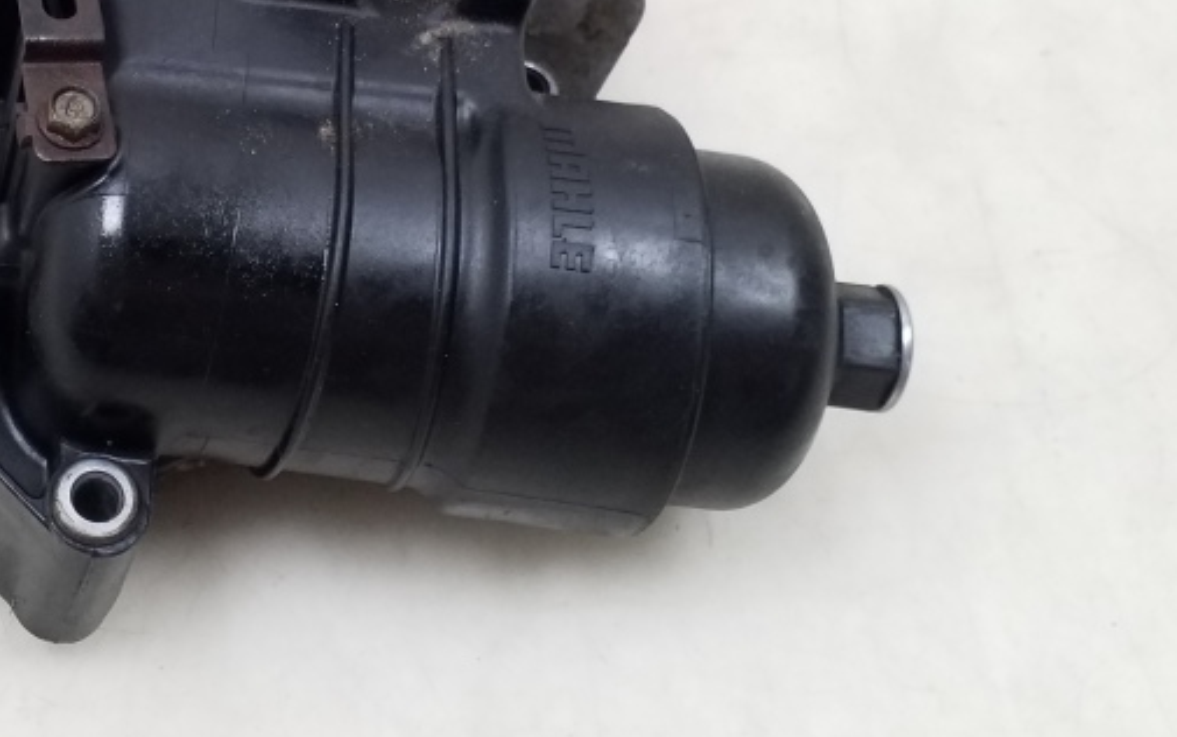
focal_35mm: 58
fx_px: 1861
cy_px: -21
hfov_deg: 33.9
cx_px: 219
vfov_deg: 21.5
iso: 160
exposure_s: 1/50
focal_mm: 3.6
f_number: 1.9
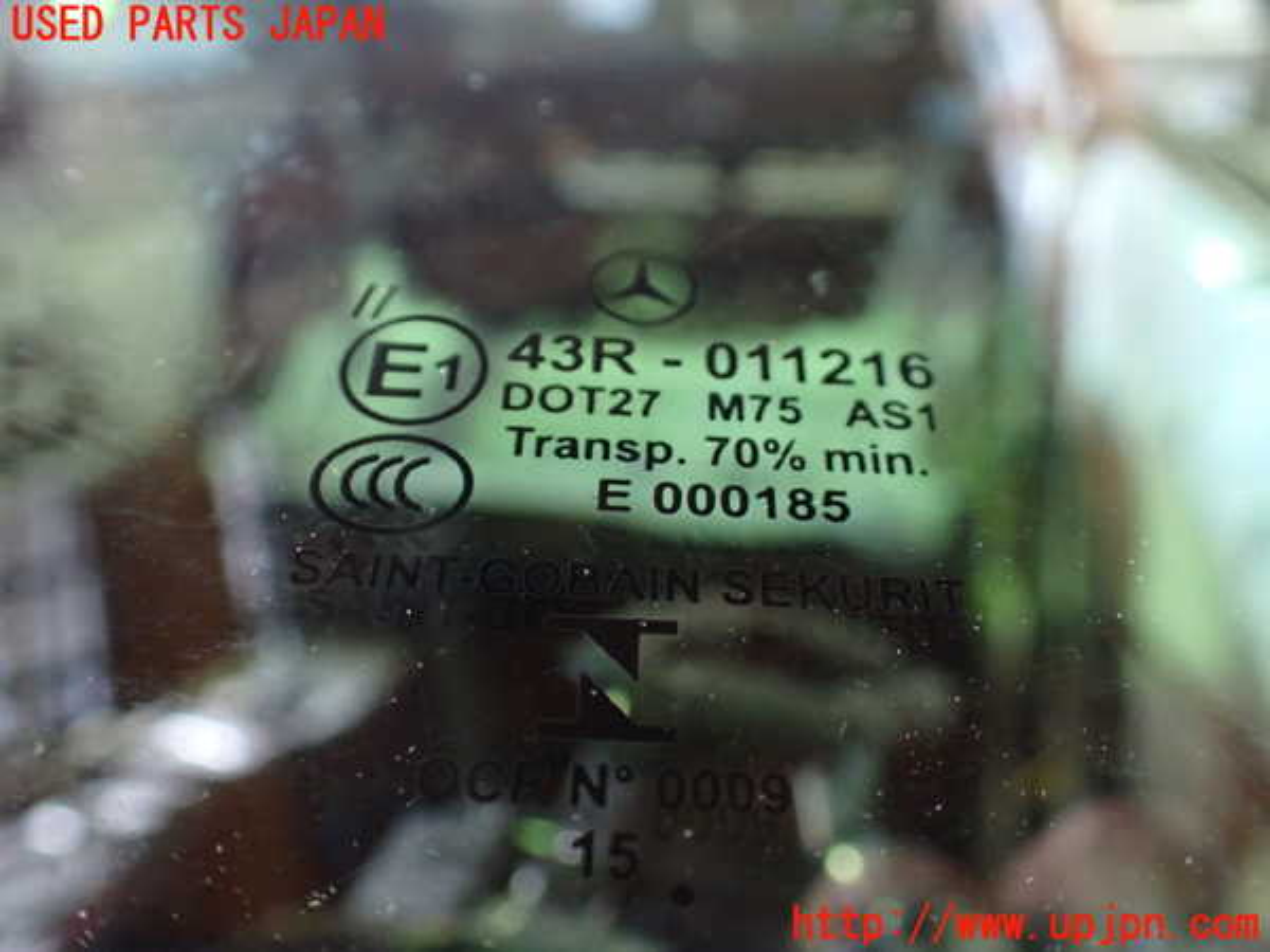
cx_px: 635
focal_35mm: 30
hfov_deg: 60.0
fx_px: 1101
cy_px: 476
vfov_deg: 46.8
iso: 800
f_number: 2.3
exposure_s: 1/30
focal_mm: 5.4
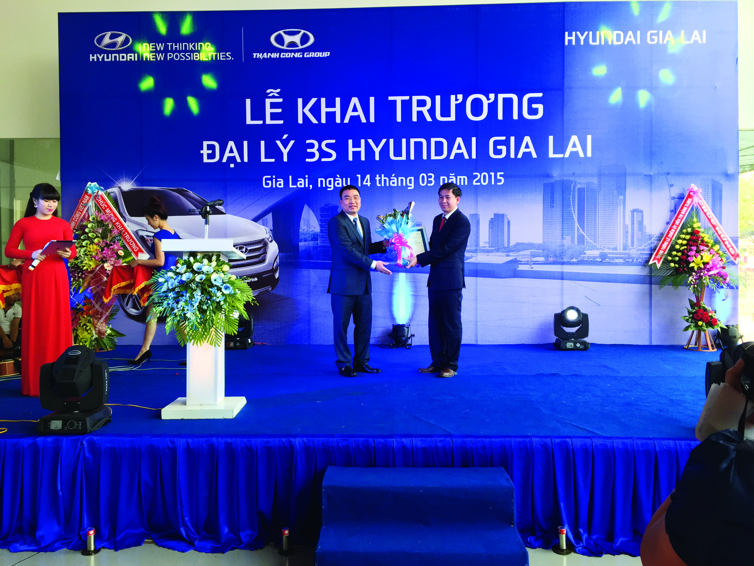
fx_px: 632
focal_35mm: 29
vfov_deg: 48.2
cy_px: 283
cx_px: 377
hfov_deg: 61.7
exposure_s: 1/120
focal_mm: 4.15
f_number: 2.2
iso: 40
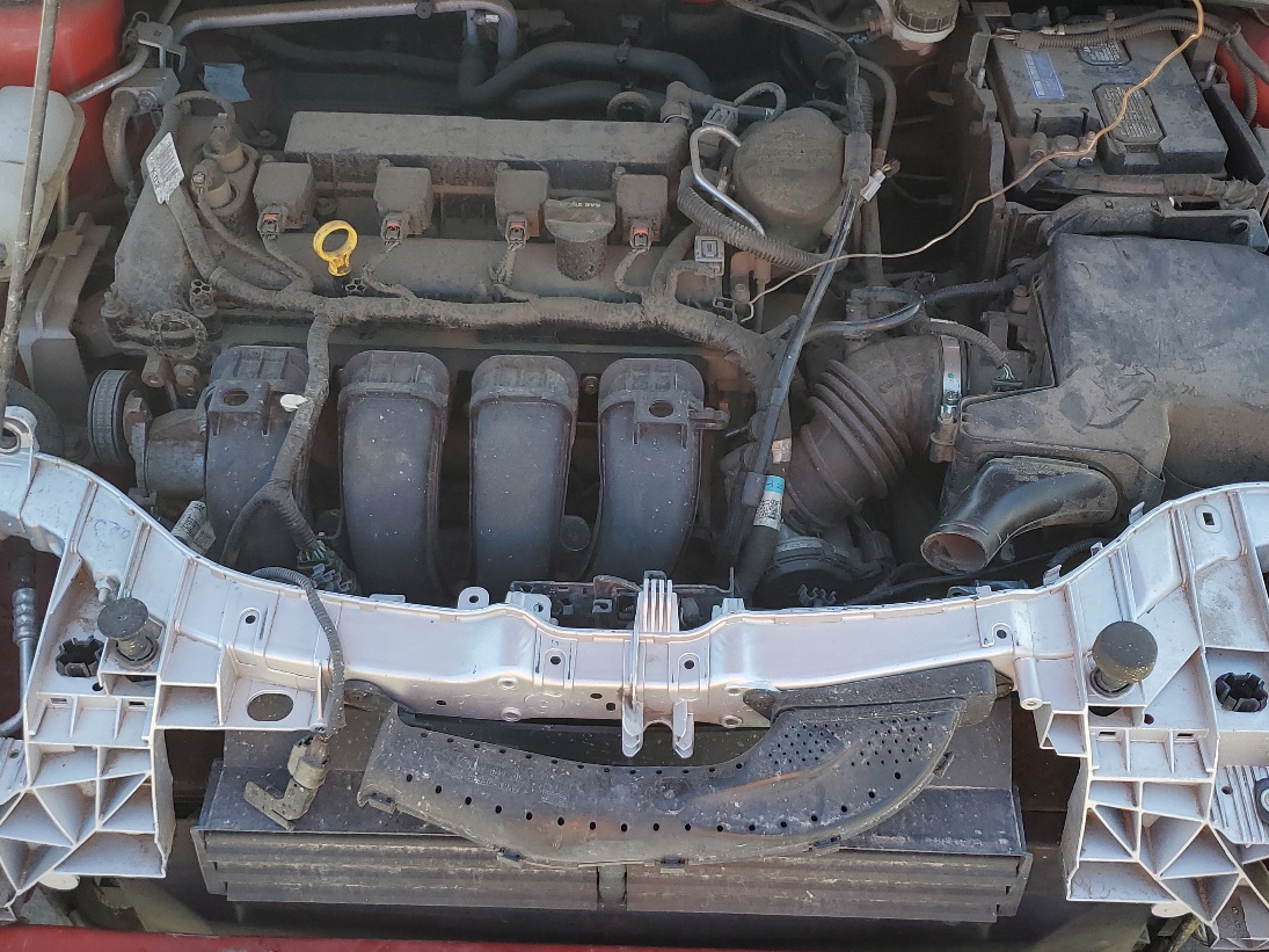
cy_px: 456
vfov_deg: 37.7
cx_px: 648
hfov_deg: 49.0
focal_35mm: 38
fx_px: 1393
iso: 50
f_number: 1.5
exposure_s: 1/400
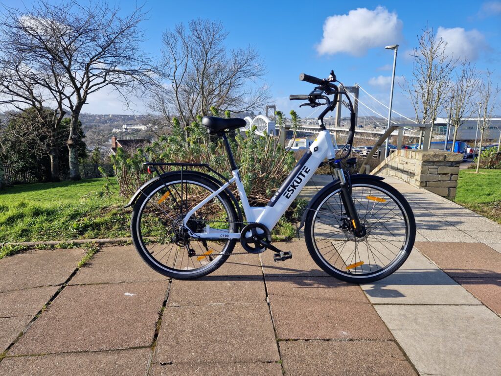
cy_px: 188
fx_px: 333
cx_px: 250
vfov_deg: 58.9
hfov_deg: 73.9
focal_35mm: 23
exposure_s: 1/1032
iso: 50
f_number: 1.8
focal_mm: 5.4
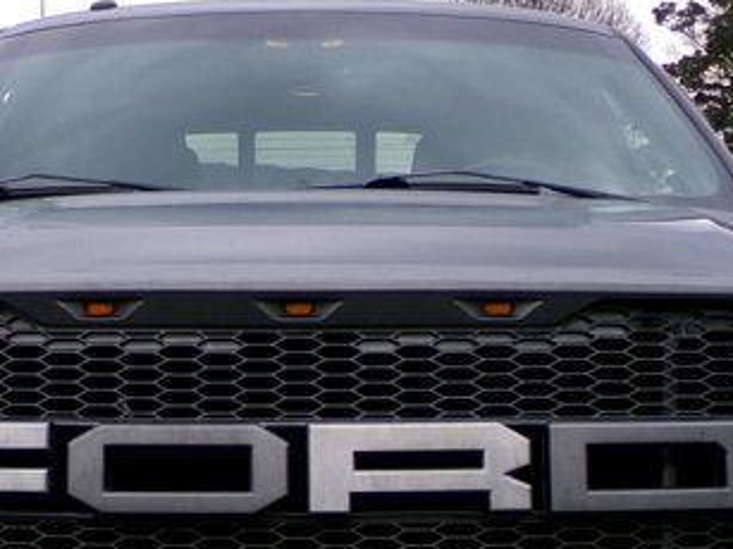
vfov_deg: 18.2
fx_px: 1693
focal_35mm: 80
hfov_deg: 24.4
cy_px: 482
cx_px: 287
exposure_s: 1/180
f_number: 3.7
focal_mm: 4.3
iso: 100
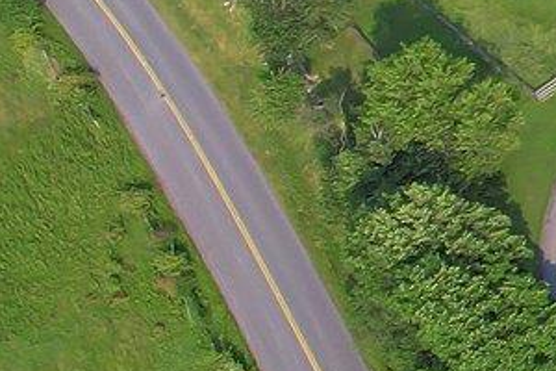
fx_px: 2316
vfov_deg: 9.0
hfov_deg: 10.9
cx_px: 1451
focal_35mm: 150
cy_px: -134
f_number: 2.8
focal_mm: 8.38
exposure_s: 1/1000
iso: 100
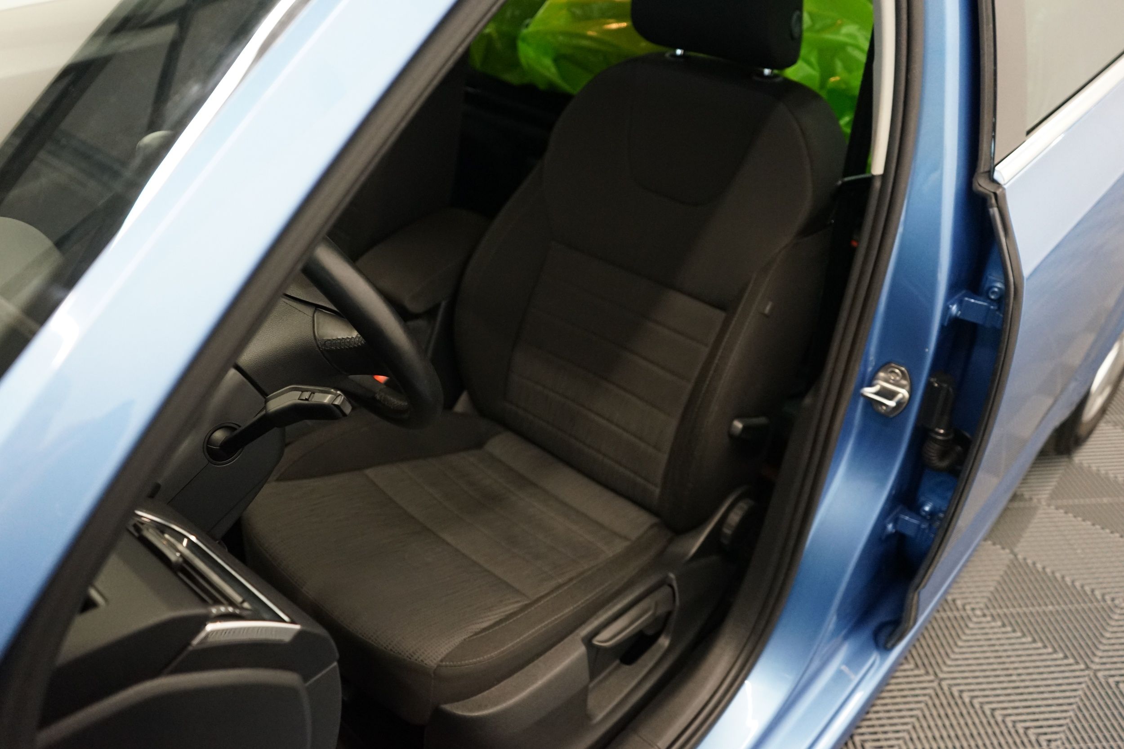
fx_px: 874
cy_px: 374
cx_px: 562
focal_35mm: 28
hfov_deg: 65.5
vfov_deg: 46.4
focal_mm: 28
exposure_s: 1/160
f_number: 3.5
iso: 3200
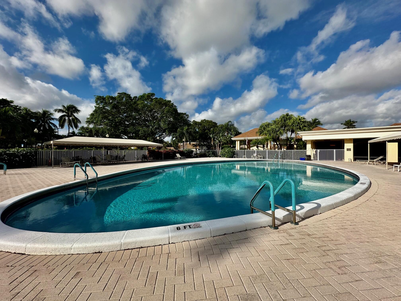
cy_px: 150
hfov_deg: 102.1
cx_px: 200
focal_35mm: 14
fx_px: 162
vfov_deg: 85.7
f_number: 2.2
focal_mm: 2.22
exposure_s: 1/2398
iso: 50
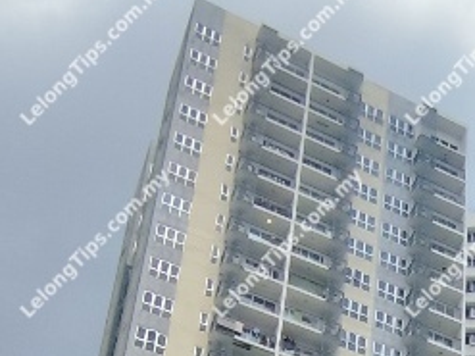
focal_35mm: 81
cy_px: 665
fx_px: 1111
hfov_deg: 23.5
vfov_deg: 15.4
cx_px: 433
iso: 50
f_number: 2.2
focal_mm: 1.65
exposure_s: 1/3450
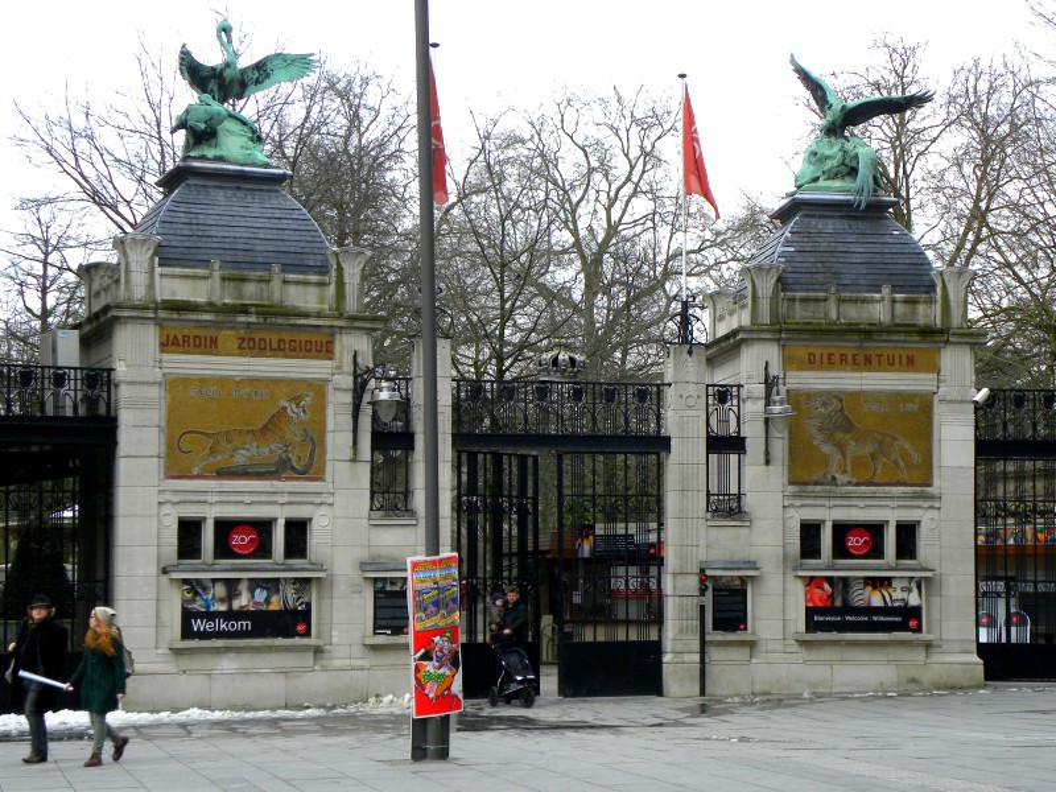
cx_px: 528
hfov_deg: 29.4
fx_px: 2013
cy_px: 396
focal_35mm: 66
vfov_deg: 22.3
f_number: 3.5
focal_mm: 11.8
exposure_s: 1/63.2
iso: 133
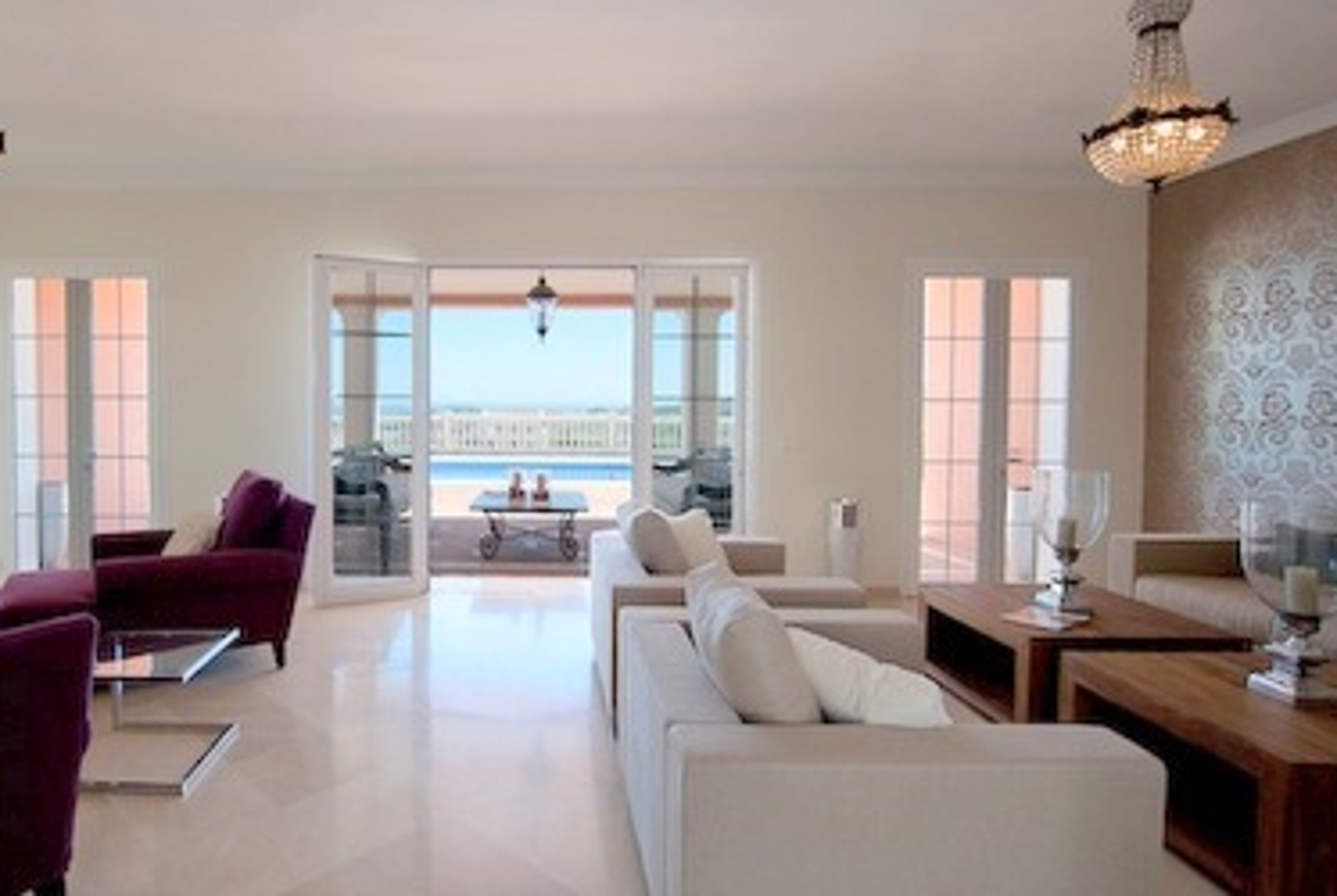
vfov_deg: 67.5
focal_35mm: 18
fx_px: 670
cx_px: 527
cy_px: 468
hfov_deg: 88.6
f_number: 3.5
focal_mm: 14
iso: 200
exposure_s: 1/320
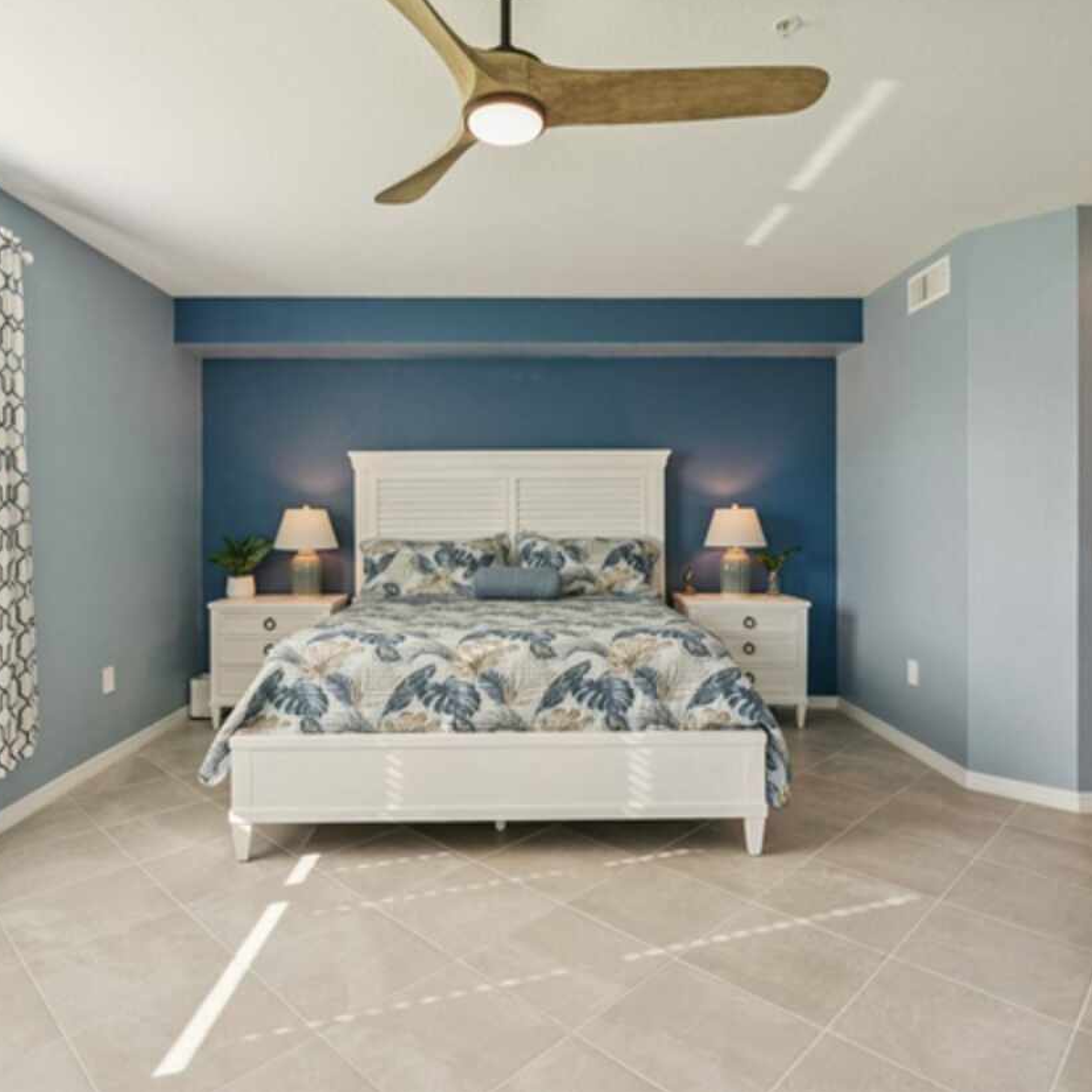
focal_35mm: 21
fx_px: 749
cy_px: 533
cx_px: 530
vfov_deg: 72.1
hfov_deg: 72.1
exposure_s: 1/40
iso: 400
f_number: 8
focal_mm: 16
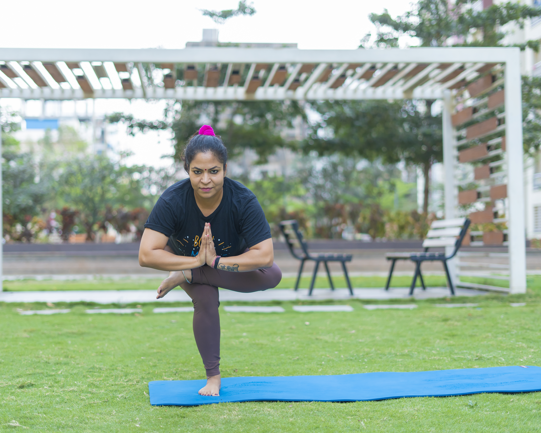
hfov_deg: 32.5
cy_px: 216
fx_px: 929
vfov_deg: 26.2
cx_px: 258
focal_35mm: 58
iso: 640
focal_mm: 50
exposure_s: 1/320
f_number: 1.8
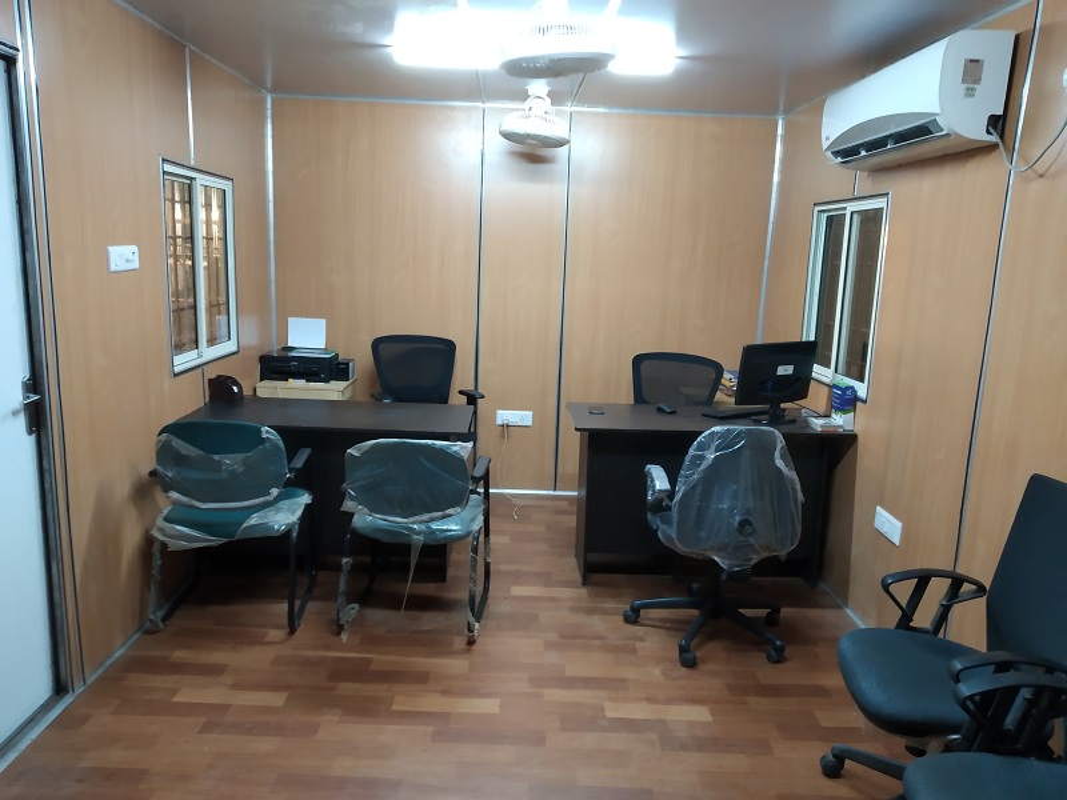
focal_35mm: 26
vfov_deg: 53.1
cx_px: 534
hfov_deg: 67.3
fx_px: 801
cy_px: 400
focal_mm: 3.82
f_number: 2.2
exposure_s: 1/17
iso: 640
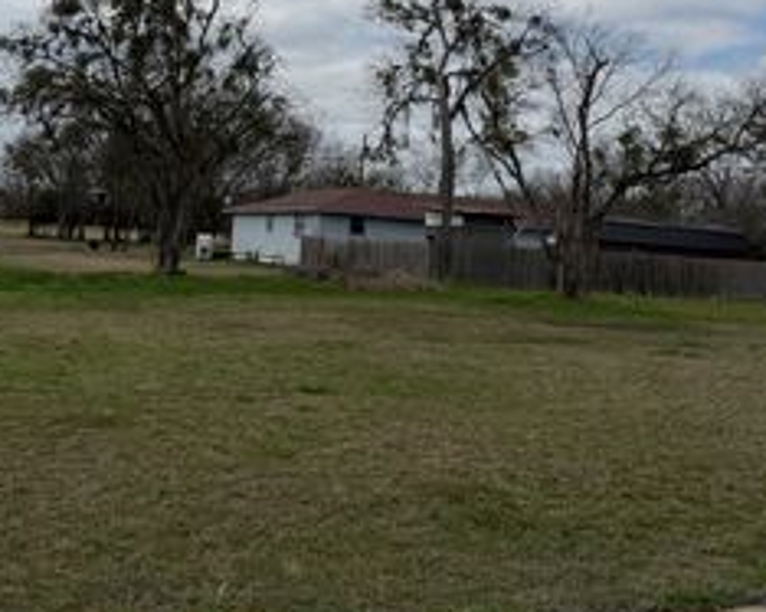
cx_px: 324
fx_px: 1133
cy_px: 119
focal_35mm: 50
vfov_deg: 29.5
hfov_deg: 37.3
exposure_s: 1/9091
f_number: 1.78
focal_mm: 6.76
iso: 80
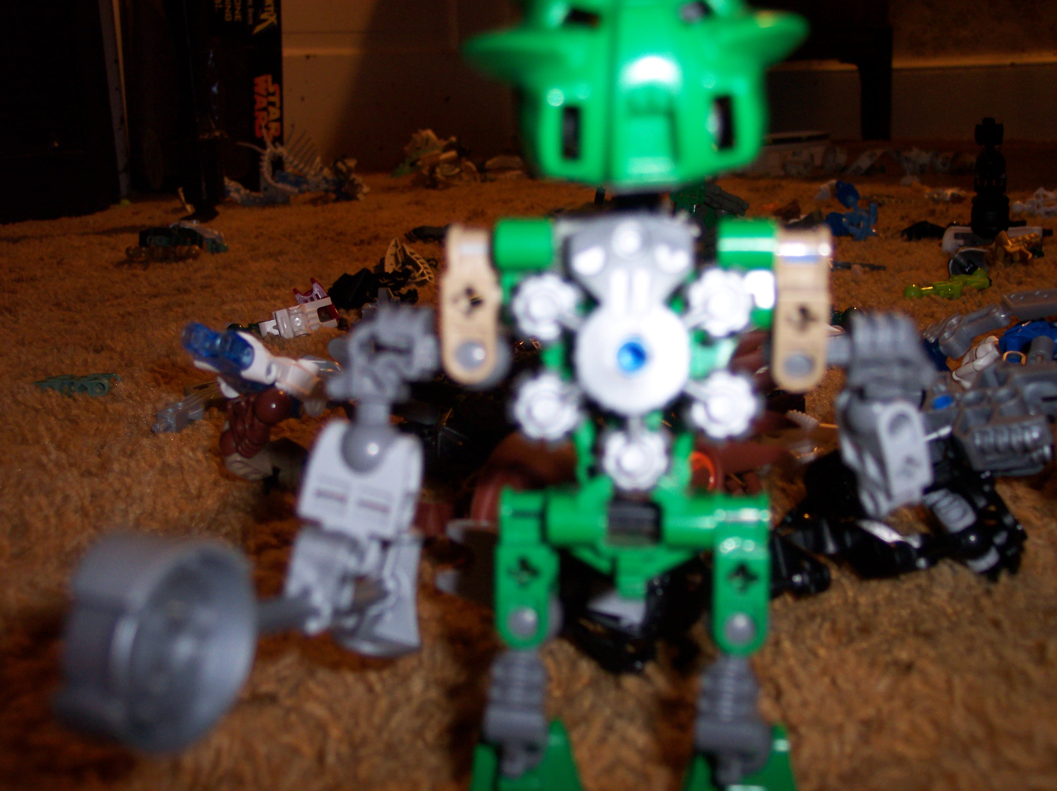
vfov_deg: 37.7
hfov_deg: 49.0
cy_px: 396
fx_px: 1160
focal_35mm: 38
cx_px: 528
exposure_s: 1/30
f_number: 2.8
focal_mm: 8
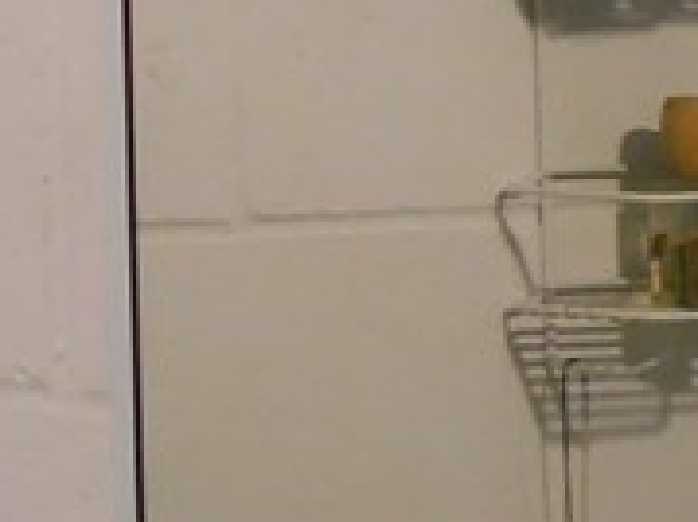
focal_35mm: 172
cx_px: -1049
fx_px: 3466
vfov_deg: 8.6
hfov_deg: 9.9
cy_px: -47
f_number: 3.2
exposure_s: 1/30
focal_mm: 5.3
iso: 320
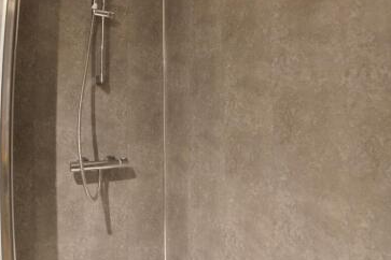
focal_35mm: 22
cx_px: 157
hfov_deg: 78.6
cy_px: 108
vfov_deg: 57.7
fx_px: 235
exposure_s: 1/40
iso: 4000
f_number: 4.5
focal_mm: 16.5
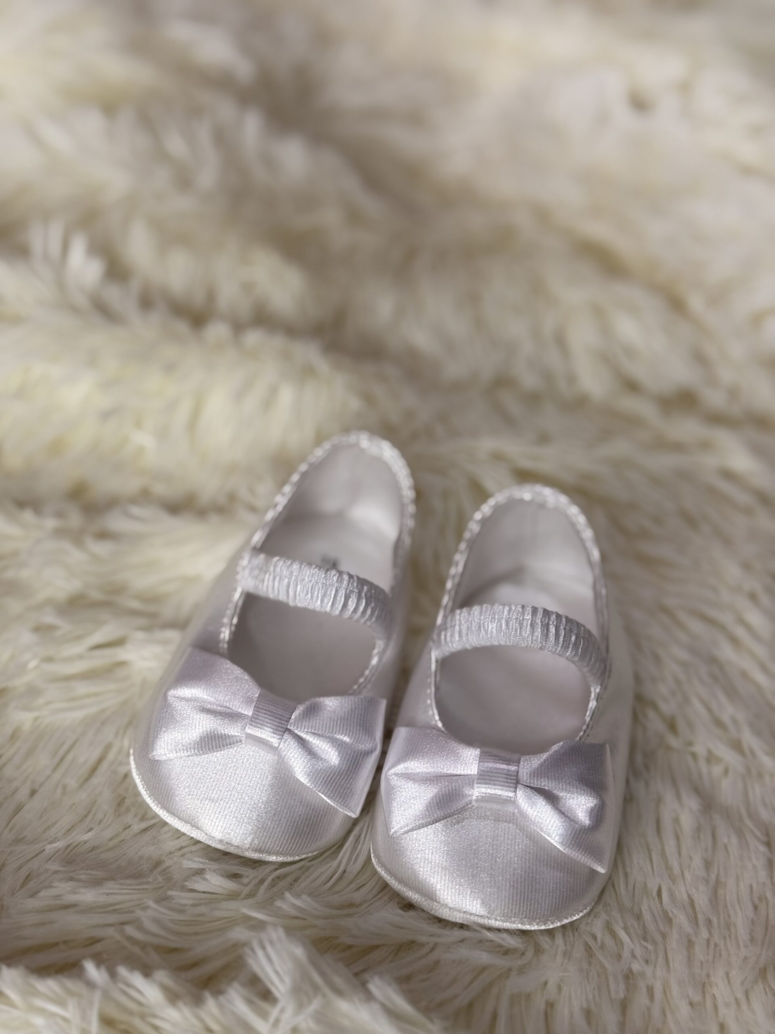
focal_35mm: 48
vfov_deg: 39.7
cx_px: 388
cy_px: 517
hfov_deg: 30.3
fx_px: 1433
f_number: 1.78
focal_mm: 6.76
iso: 50
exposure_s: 1/50
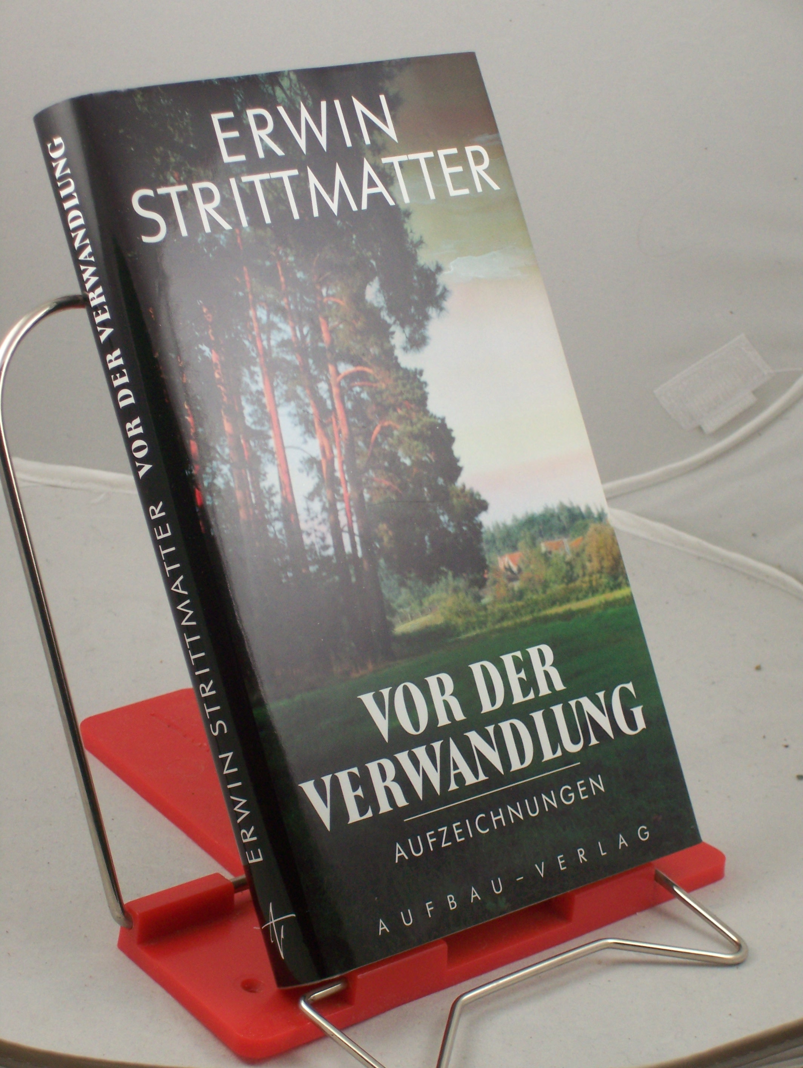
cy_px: 534
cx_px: 402
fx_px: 3151
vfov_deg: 19.2
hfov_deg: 14.5
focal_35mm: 102
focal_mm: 16.8
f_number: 4.6
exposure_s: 1/40
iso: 160
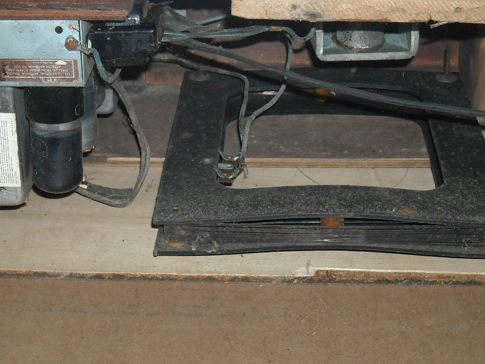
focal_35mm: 86
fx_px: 1205
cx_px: 213
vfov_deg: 17.1
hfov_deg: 22.7
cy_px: 126
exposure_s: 1/60
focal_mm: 8.85
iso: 200
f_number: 3.3
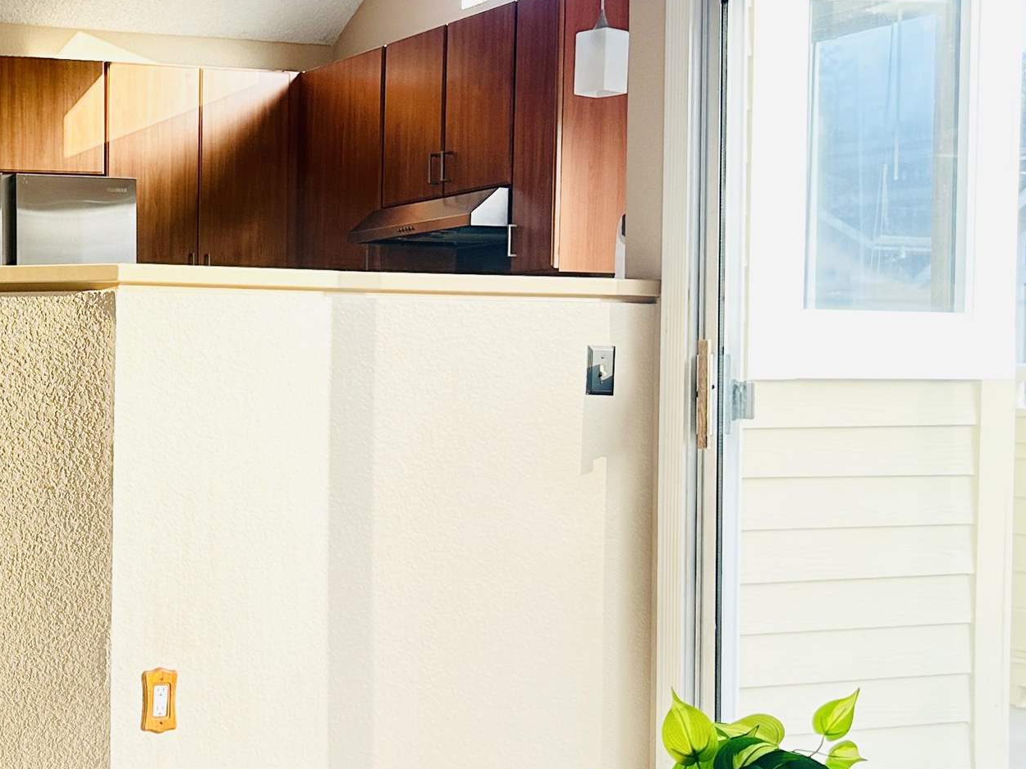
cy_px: 414
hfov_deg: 30.2
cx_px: -28
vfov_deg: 24.8
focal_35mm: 59
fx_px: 1748
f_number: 1.78
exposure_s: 1/121
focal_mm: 6.86
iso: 125
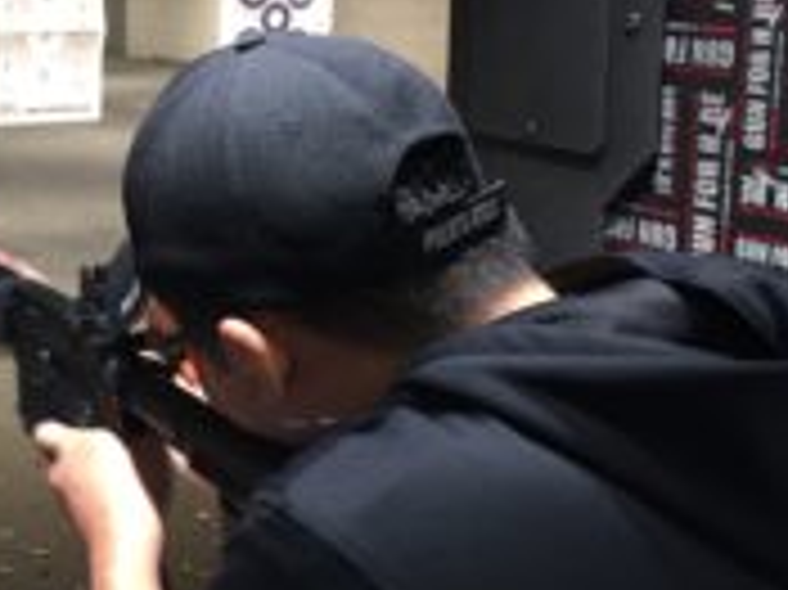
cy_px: 164
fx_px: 1410
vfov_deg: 23.4
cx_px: 65
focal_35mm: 62
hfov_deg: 29.8
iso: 200
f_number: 2.2
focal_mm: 4.15
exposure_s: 1/30
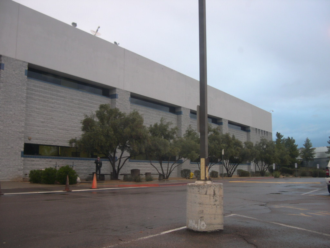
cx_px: 165
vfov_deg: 37.7
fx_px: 362
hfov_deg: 49.0
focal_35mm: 38
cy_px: 124
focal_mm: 8
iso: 100
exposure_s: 1/22.1
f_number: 2.8
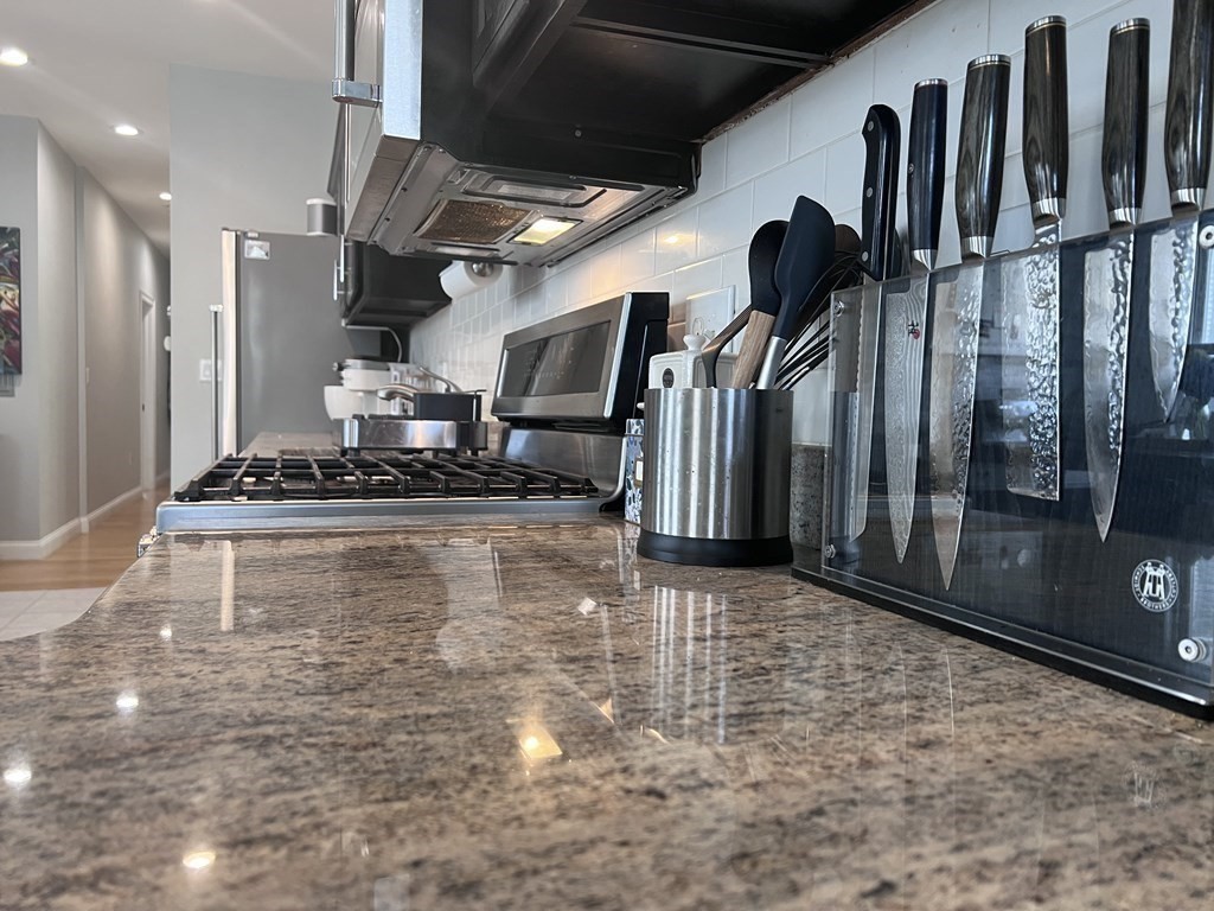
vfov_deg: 53.1
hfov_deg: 67.3
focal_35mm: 26
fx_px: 912
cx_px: 607
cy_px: 456
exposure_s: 1/60
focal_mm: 5.7
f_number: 1.5
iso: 100
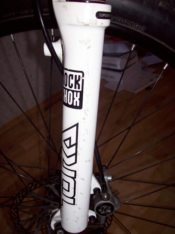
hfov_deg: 39.6
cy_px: 117
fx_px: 243
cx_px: 88
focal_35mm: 36
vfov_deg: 51.4
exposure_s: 1/64
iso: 80
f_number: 2.7
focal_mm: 6
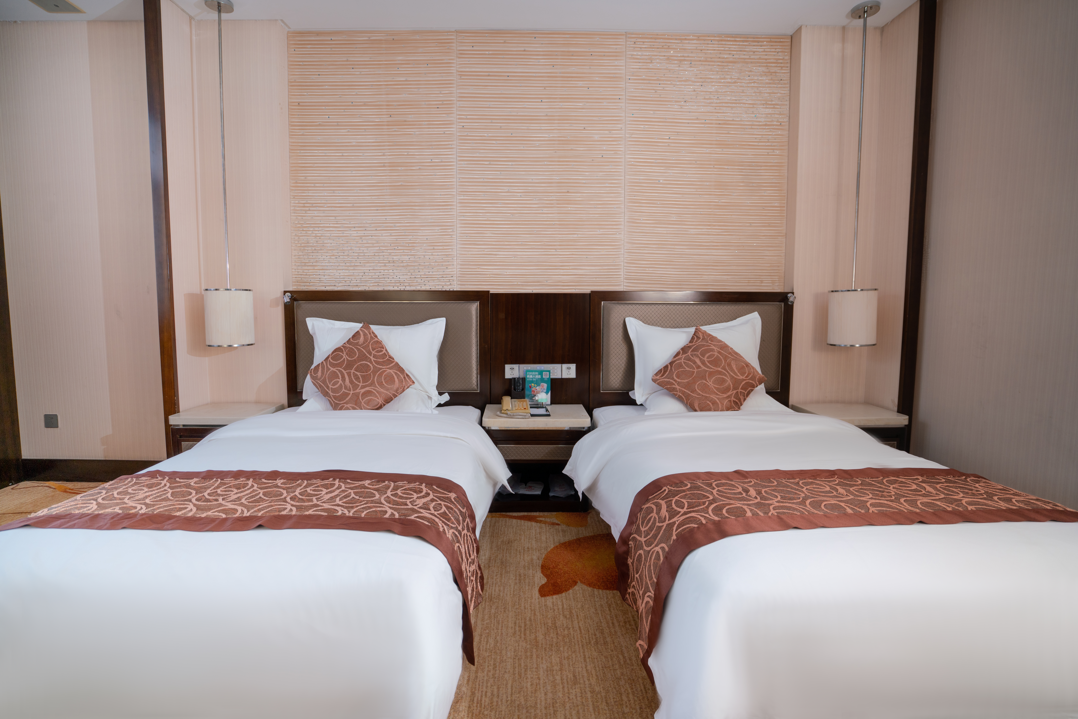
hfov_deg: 96.7
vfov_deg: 73.8
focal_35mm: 16
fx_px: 479
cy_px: 360
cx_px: 539
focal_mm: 16
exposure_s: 1/125
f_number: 4
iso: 200
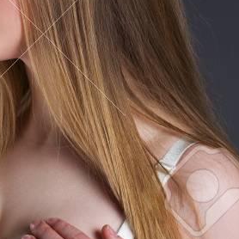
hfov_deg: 5.5
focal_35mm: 318
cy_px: 156
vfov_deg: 5.5
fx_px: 2484
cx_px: 43
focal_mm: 80
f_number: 8
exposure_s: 1/160
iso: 200
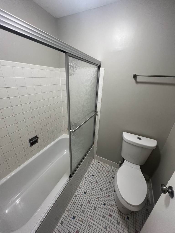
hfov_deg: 89.9
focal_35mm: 13
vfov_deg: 106.2
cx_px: 88
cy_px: 116
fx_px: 88
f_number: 1.8
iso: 200
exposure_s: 1/120
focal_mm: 1.57
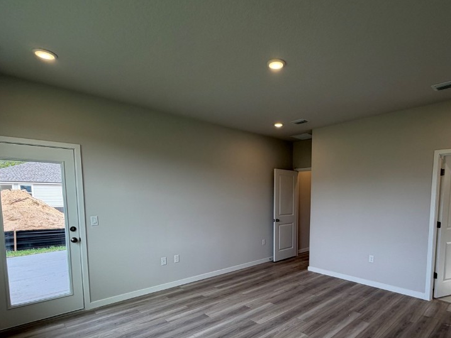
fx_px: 261
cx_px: 260
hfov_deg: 81.2
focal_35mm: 20
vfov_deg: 64.8
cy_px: 217
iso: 80
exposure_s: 1/120
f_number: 2.2
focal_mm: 2.22
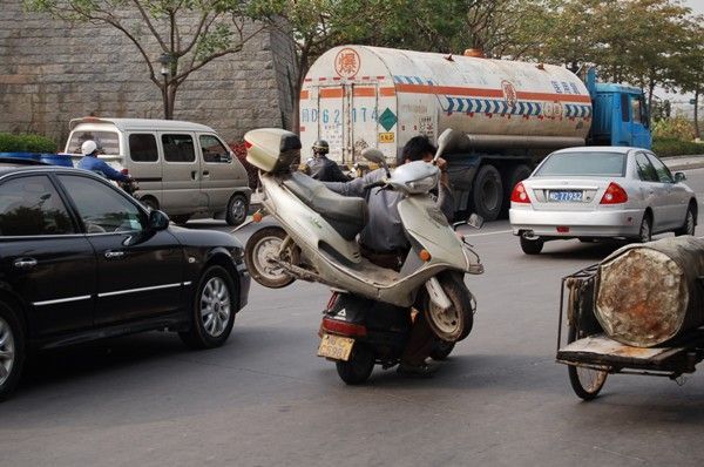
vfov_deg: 16.5
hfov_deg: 24.7
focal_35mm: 82
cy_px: 234
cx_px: 352
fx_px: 1611
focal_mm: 55
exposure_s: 1/200
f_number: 7.1
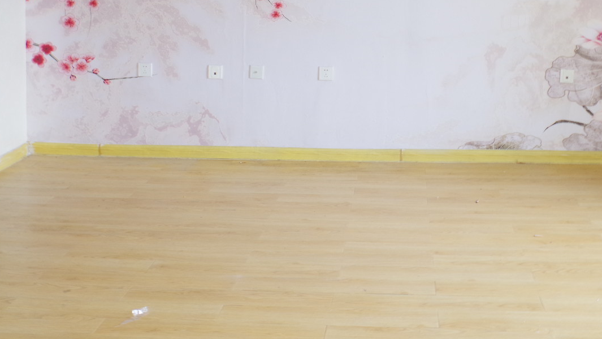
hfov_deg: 40.1
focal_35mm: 51
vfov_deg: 22.7
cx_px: 399
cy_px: 7
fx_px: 814
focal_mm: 18
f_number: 7.1
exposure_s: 1/10
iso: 800
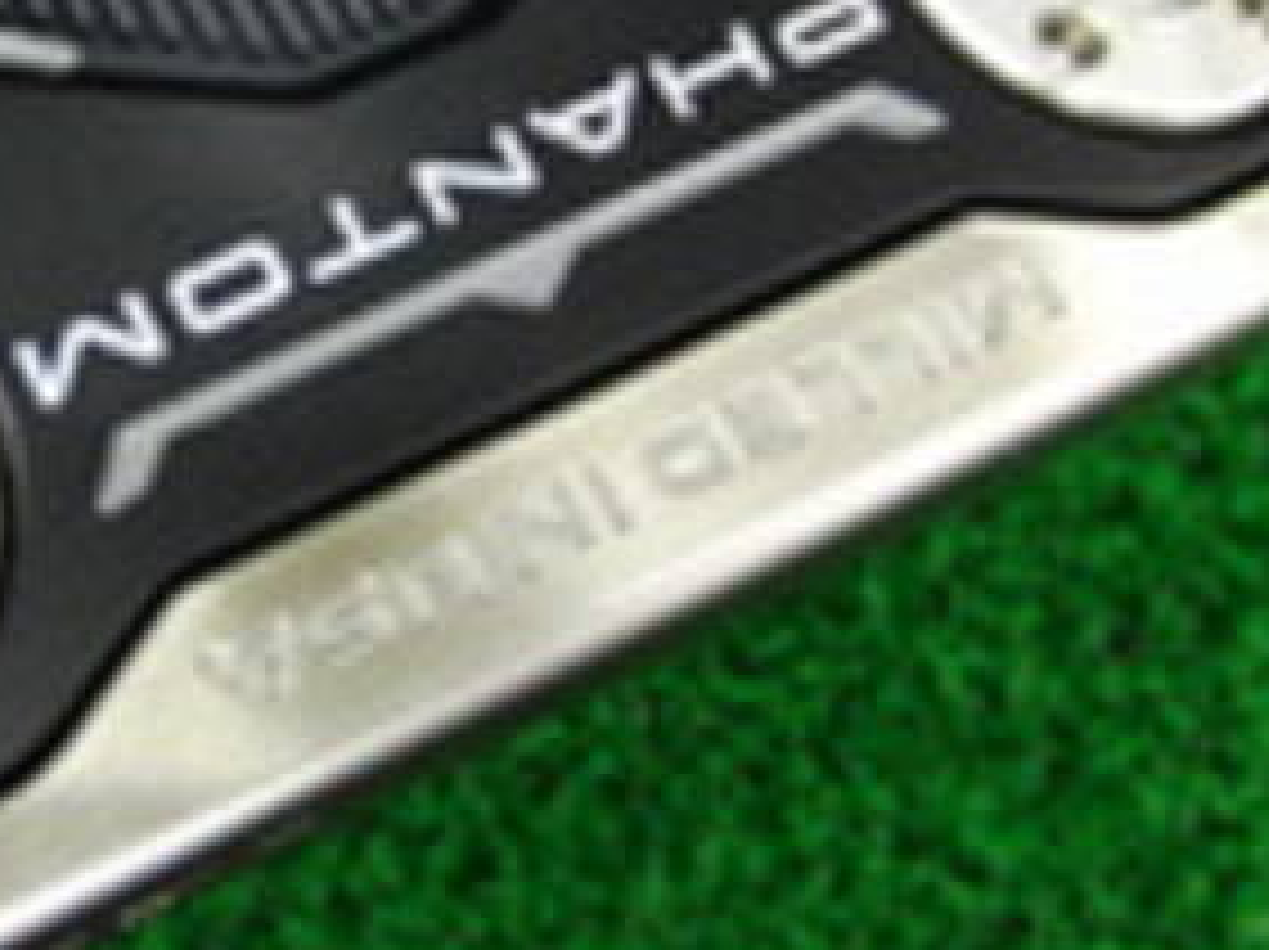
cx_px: 230
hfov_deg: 22.9
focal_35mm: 84
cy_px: 90
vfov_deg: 17.3
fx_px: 3077
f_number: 3.6
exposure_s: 1/30
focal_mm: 6.42
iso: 400
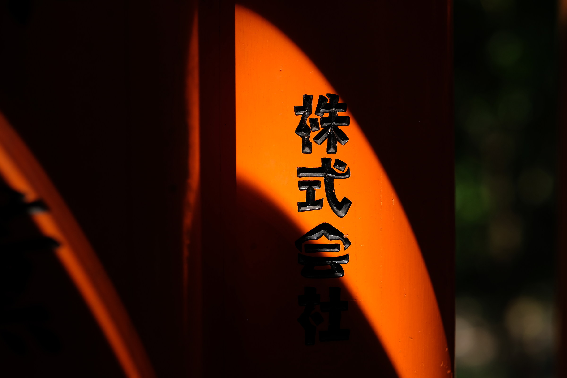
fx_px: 1323
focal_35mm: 84
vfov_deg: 16.3
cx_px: 284
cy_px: 189
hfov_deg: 24.2
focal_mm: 56
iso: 200
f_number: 2.8
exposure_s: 1/500
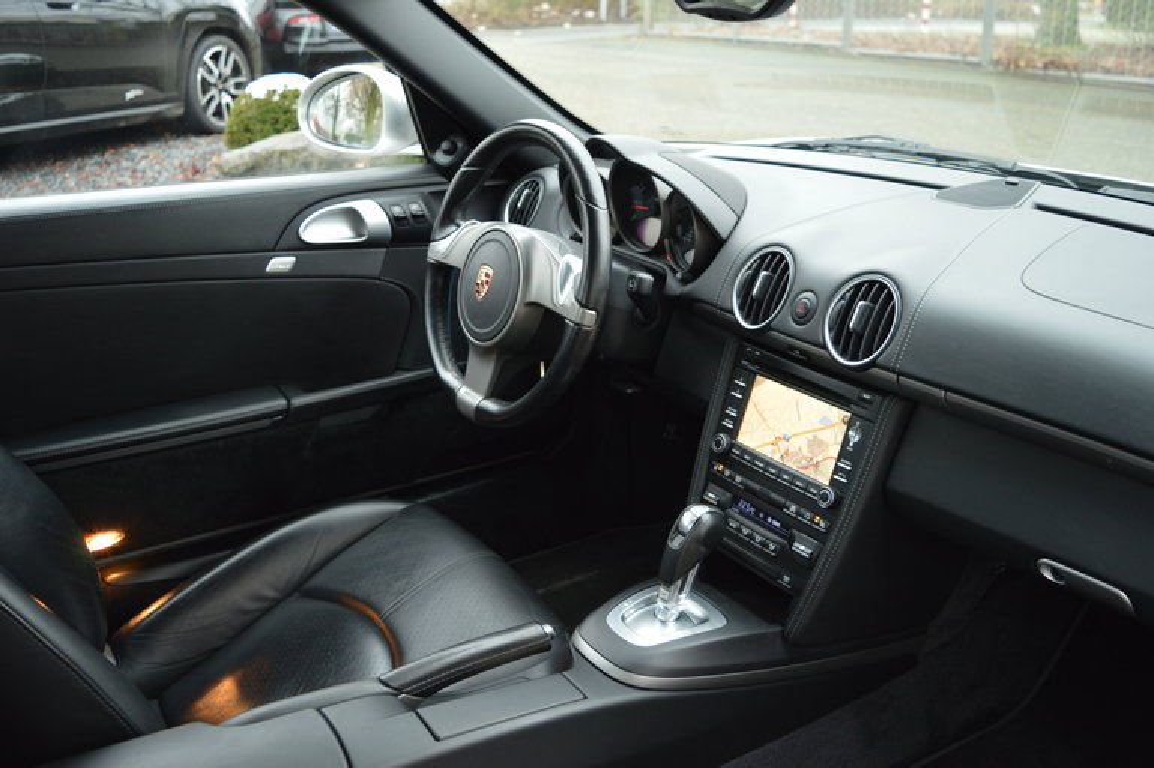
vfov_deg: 39.9
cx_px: 577
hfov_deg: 57.3
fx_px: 1057
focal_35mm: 33
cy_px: 384
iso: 400
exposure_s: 1/25
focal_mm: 22
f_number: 3.8
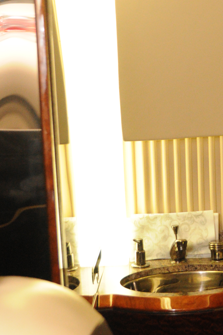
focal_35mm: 80
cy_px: 154
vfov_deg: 25.4
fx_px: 745
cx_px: 226
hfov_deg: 16.6
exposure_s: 1/80
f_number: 3.8
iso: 1600
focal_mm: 22
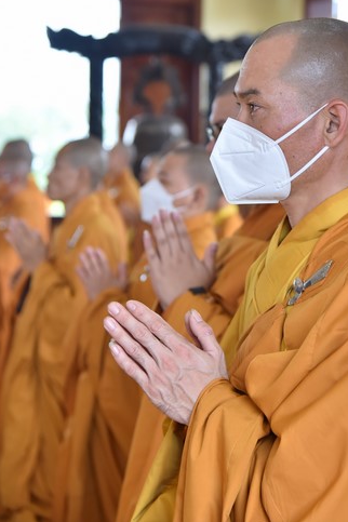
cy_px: 178
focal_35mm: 101
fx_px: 1464
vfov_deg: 20.2
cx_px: 231
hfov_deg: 13.5
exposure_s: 1/160
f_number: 4.5
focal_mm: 75
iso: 640
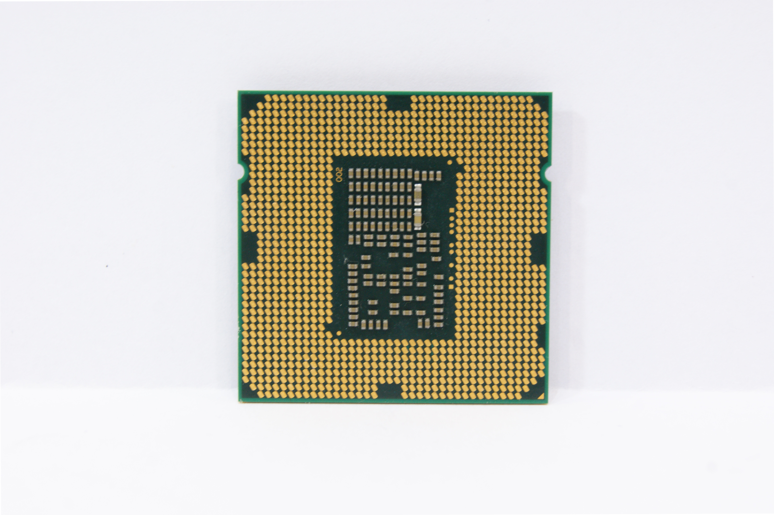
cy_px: 258
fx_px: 1773
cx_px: 387
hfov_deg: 24.6
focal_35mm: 82
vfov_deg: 16.5
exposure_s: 1/25
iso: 400
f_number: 9
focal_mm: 55
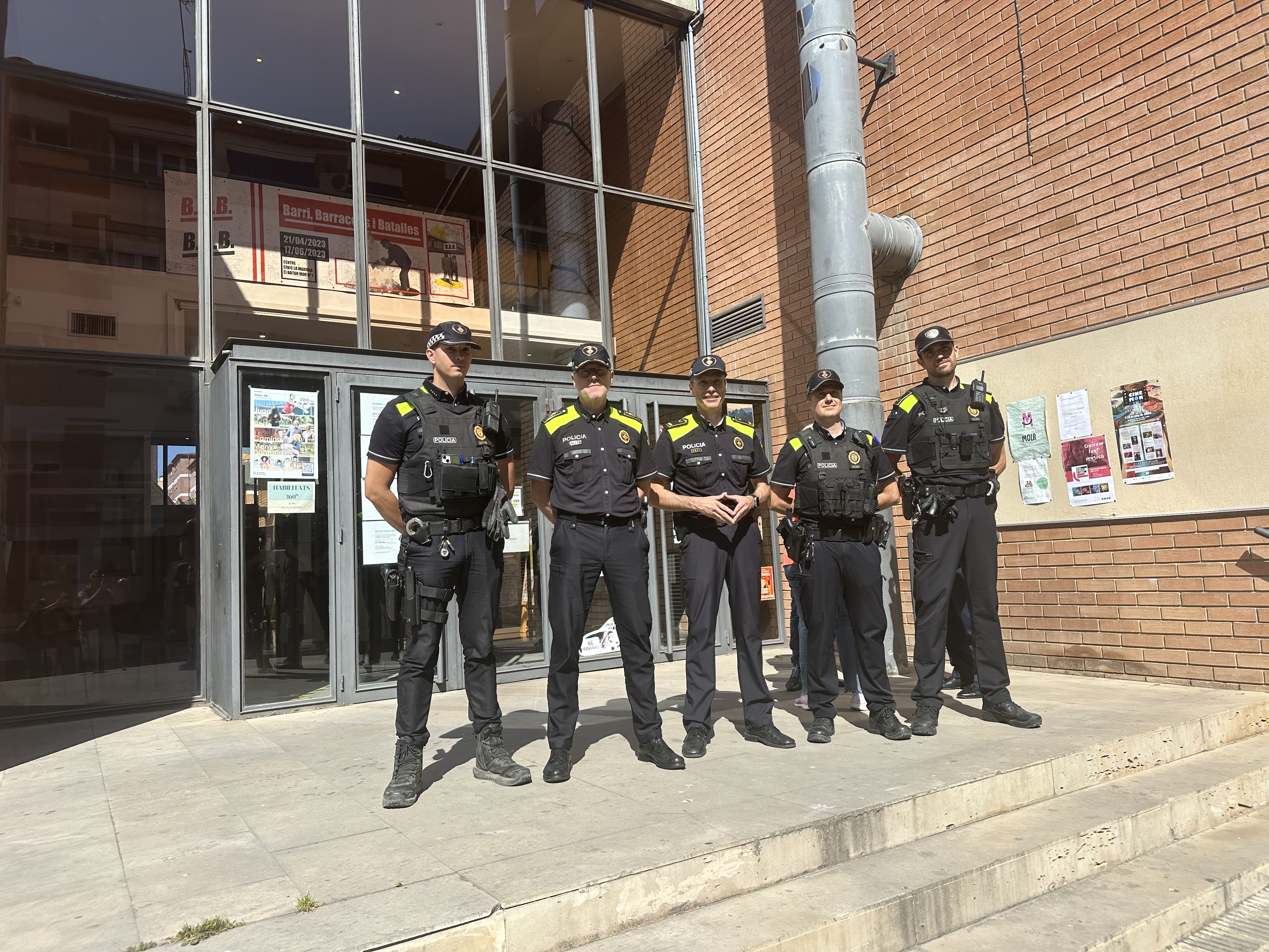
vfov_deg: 56.8
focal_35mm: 24
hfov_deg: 71.6
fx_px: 880
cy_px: 476
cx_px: 634
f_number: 1.78
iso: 80
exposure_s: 1/3717
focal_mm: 6.86
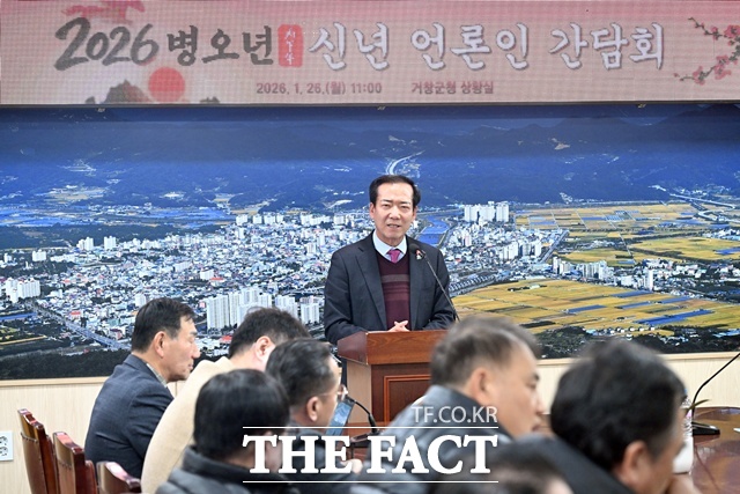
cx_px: 370
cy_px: 247
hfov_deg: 20.0
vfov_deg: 13.4
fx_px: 2097
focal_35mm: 102
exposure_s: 1/125
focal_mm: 102
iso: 3200
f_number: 5
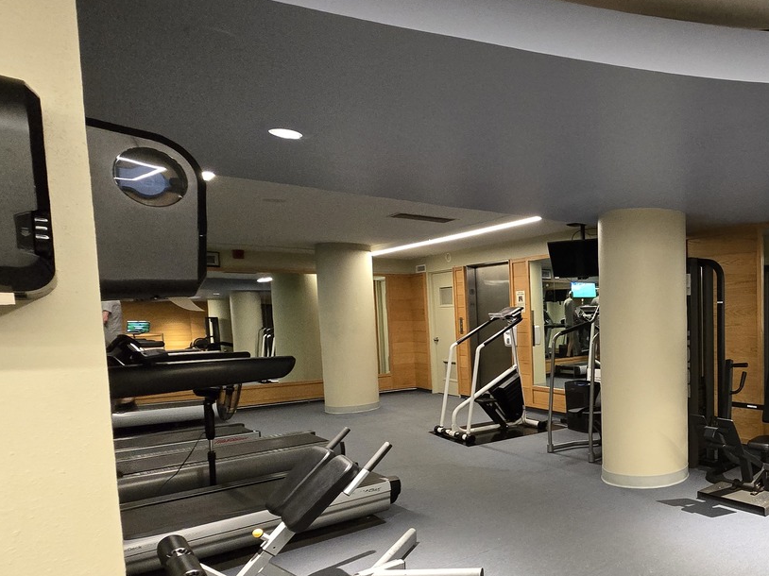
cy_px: 352
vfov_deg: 58.3
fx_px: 511
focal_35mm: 23
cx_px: 645
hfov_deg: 65.3
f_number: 2.2
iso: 1000
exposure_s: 1/60
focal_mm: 2.2
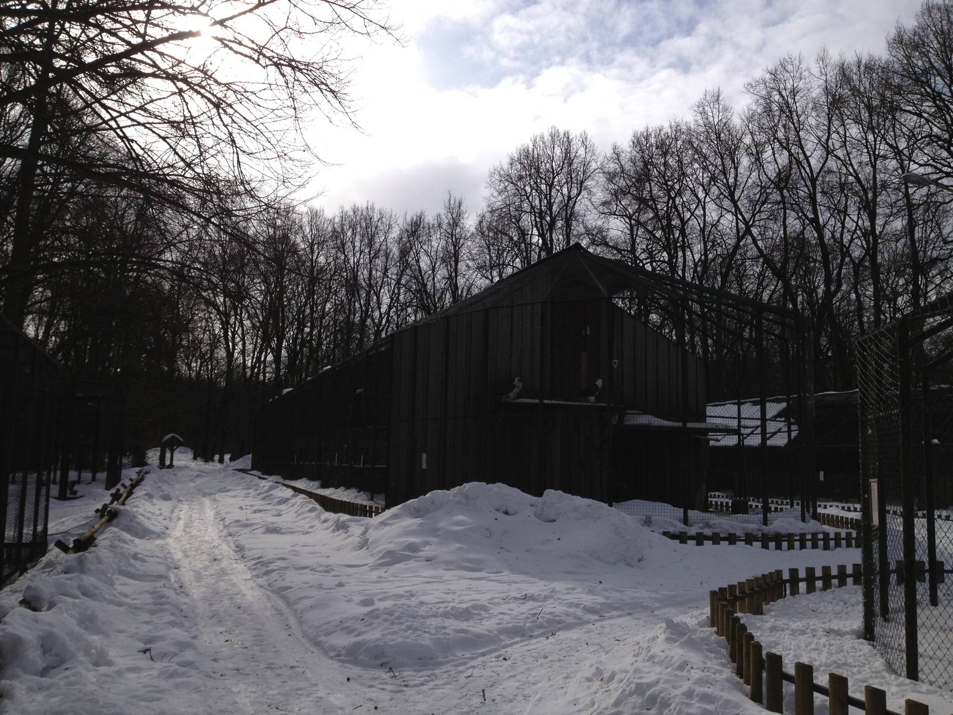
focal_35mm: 35
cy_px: 358
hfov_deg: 52.6
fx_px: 964
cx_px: 476
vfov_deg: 40.7
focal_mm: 4.28
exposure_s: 1/3953
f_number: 2.4
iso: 50
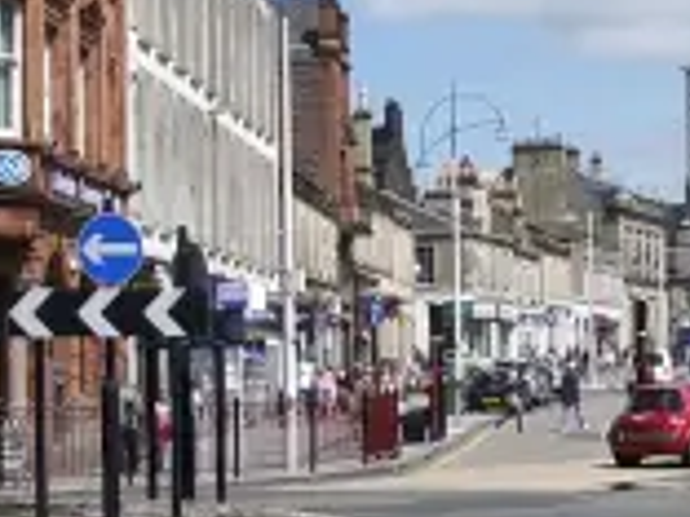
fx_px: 2691
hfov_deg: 14.6
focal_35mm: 135
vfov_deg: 11.0
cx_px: 495
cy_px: 190
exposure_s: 1/500
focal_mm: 5.8
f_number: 4.3
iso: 50
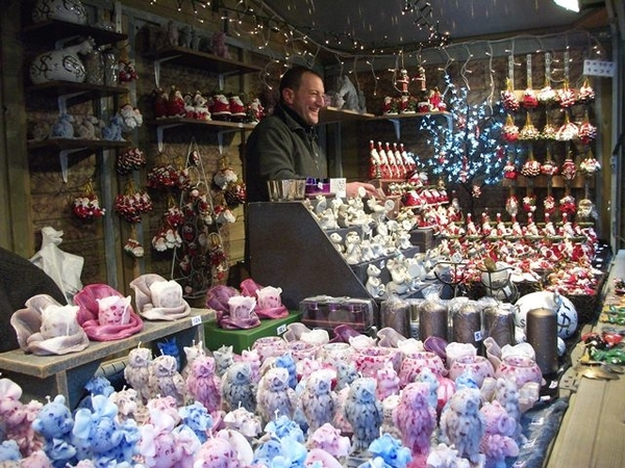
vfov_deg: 44.2
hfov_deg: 56.8
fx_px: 578
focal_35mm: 32
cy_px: 234
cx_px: 312
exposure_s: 1/160
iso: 320
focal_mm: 5.7
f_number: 2.9
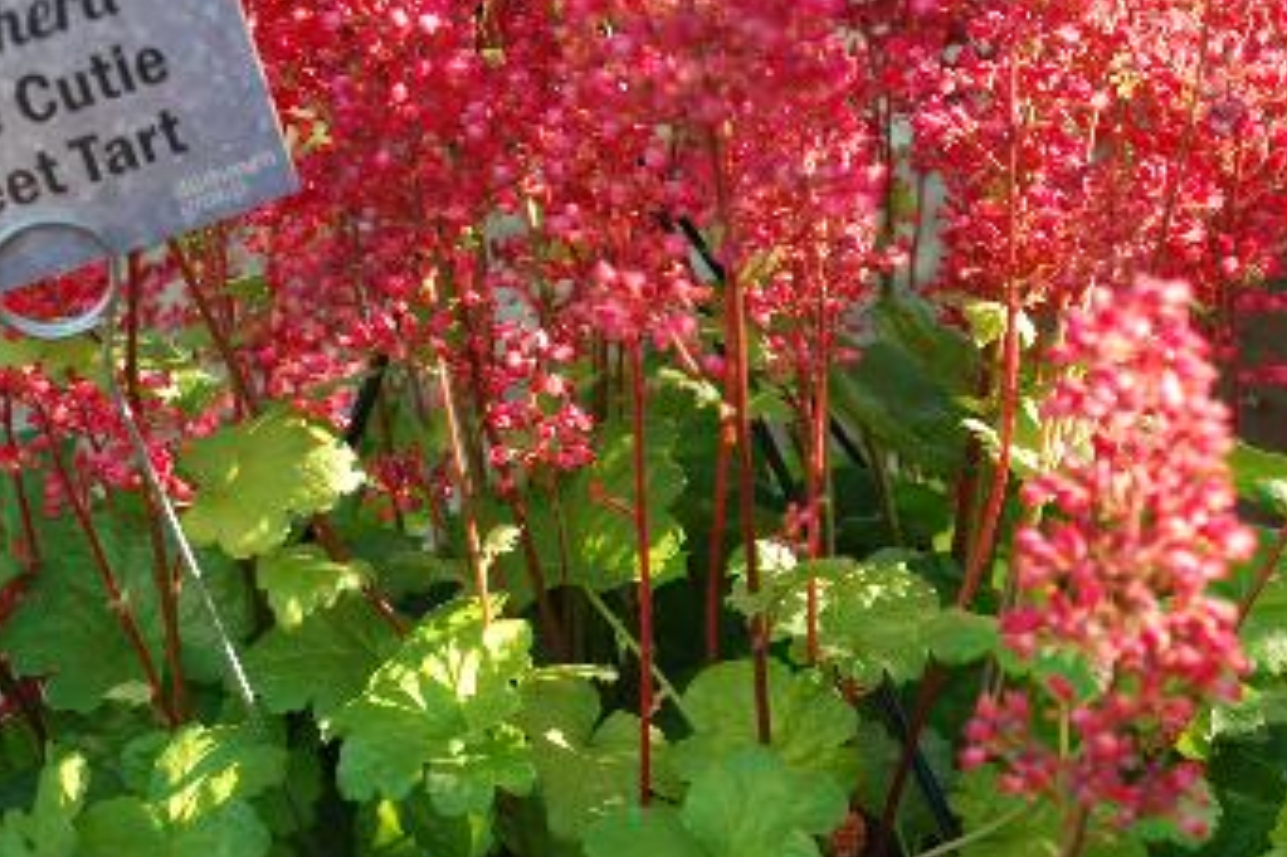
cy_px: 491
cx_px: 694
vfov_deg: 18.4
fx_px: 2644
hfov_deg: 27.3
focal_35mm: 74
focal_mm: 42
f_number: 7.1
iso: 200
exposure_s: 1/60
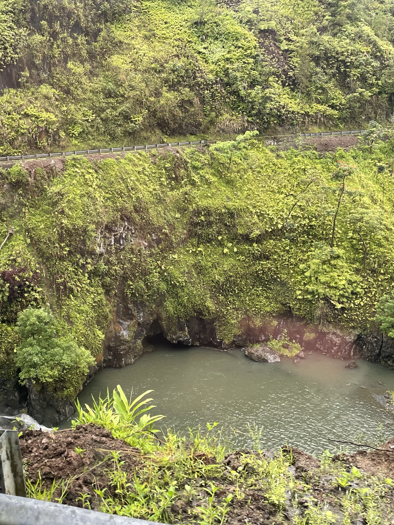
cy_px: 262
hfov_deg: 40.0
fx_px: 531
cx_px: 117
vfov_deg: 52.6
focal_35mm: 35
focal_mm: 4.2
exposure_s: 1/121
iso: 80
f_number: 1.6
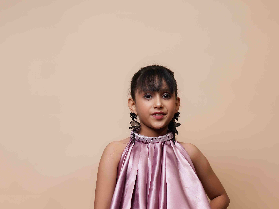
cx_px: 160
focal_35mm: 98
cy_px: 267
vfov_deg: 14.5
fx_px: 790
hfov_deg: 20.0
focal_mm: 50
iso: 400
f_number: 2.8
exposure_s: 1/200
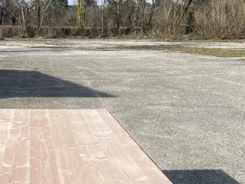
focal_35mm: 63
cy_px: 210
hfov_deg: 30.1
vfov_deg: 21.8
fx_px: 446
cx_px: 52
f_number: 1.6
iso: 32
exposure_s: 1/2959
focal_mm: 4.2
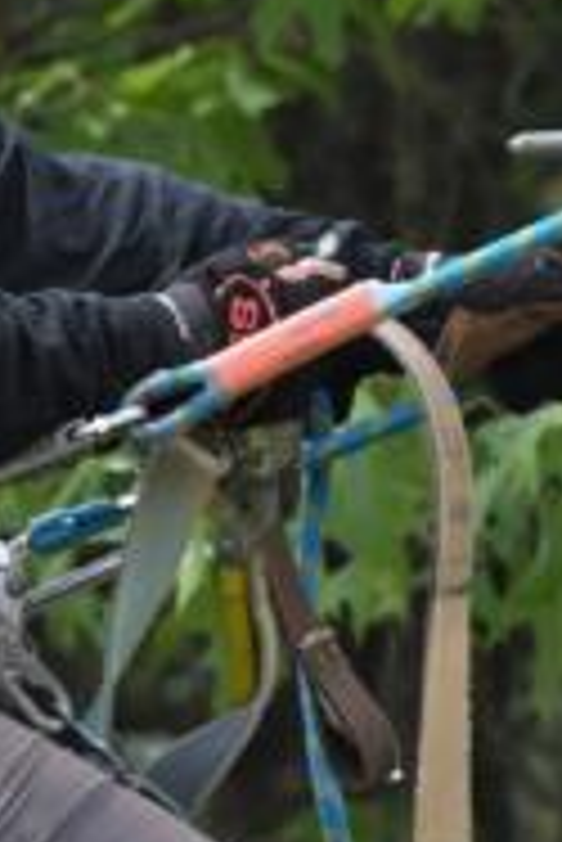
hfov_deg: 1.1
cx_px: -155
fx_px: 28093
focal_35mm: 1202
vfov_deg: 1.7
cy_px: 333
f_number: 10
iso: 800
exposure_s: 1/640
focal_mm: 300
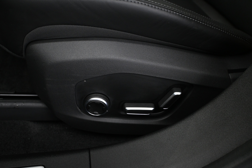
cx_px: 126
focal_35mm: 37
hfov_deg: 52.2
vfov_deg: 36.2
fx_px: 257
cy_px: 84
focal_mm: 24.5
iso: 1600
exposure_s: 1/13
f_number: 4.2
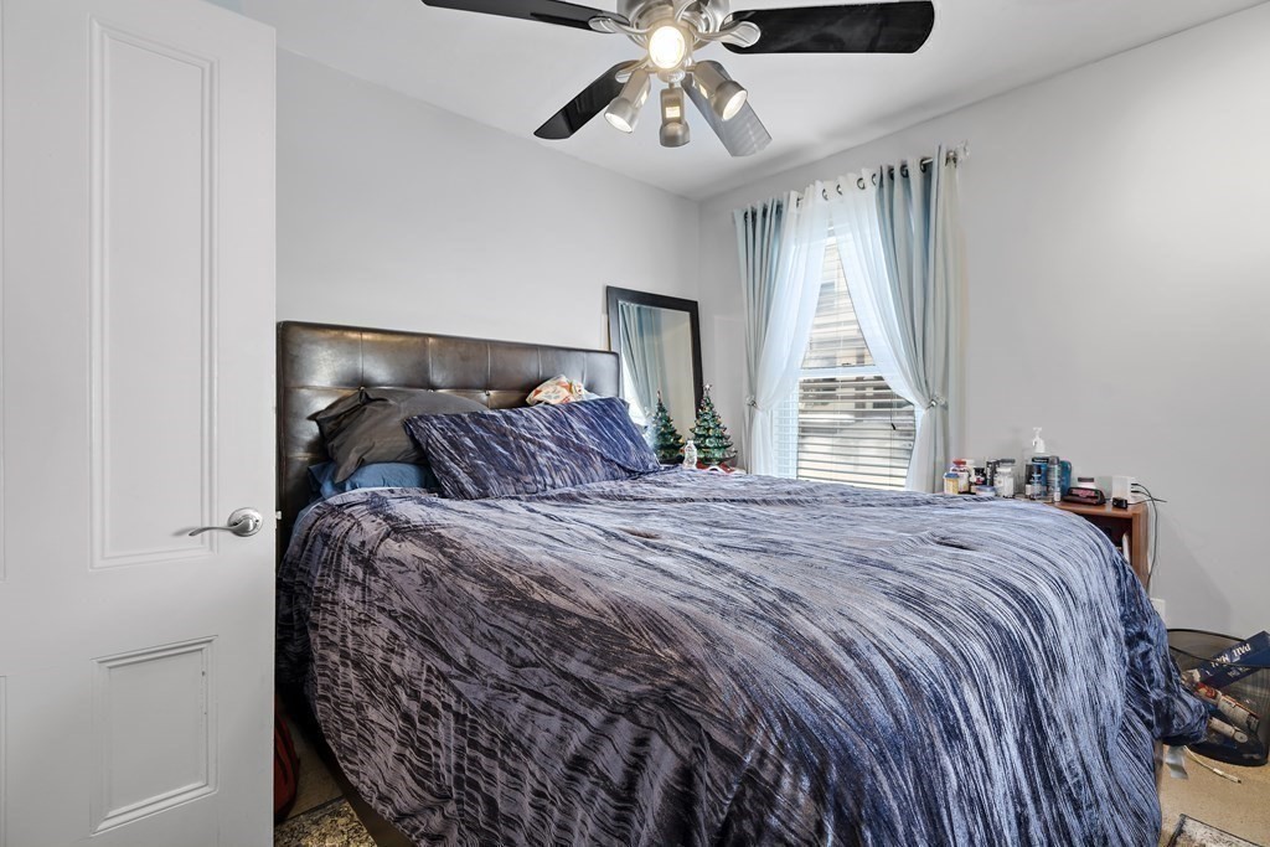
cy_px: 424
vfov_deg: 73.8
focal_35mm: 16
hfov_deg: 96.7
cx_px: 635
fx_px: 564
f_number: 6.3
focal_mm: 16
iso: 400
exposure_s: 1/3
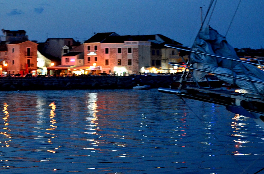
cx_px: 132
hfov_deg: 19.5
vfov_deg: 13.0
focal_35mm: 105
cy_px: 87
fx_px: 768
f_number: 5
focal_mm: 70
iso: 6400
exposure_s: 1/30
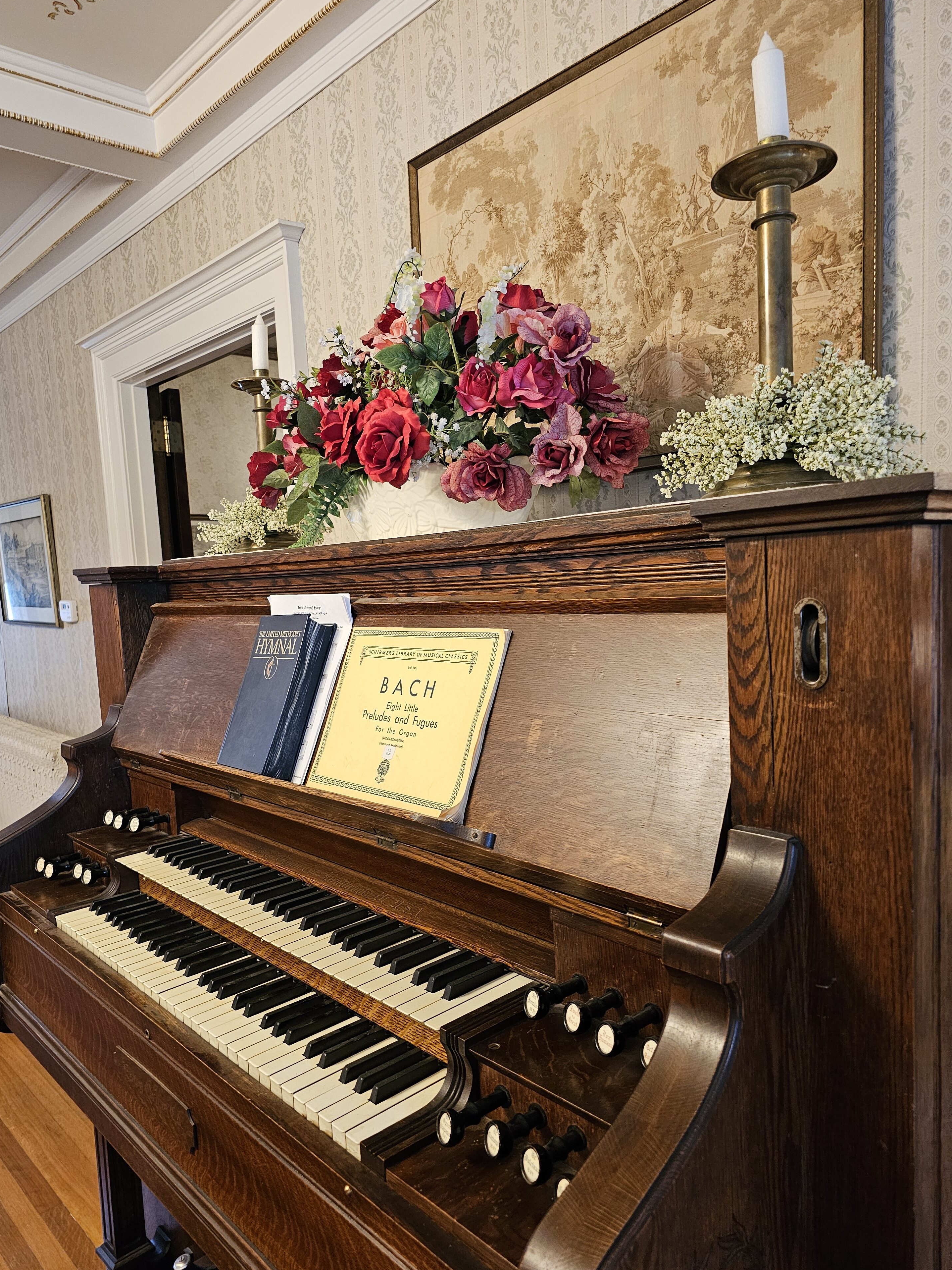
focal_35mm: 24
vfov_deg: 71.6
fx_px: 880
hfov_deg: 56.8
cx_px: 456
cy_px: 653
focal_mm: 6.3
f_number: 1.7
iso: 640
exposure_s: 1/60
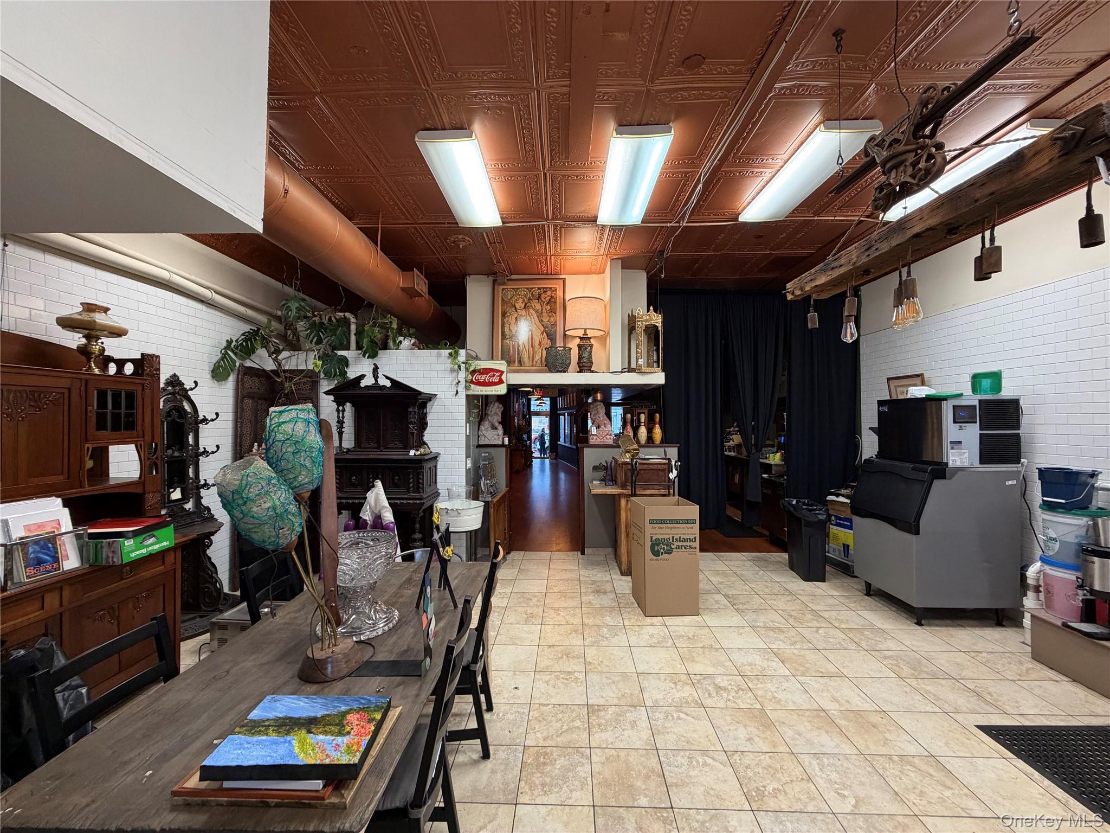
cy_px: 416
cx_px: 555
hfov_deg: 102.1
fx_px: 449
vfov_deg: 85.7
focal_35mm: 14
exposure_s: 1/61
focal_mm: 2.22
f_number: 2.2
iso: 250
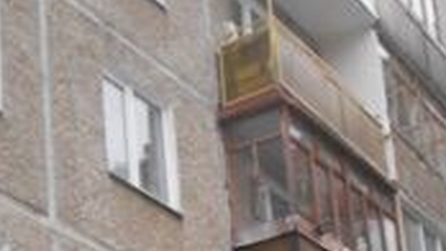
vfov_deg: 11.0
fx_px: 1230
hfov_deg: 20.5
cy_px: 425
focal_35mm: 104
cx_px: 279
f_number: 3.2
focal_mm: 4.6
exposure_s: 1/30
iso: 400
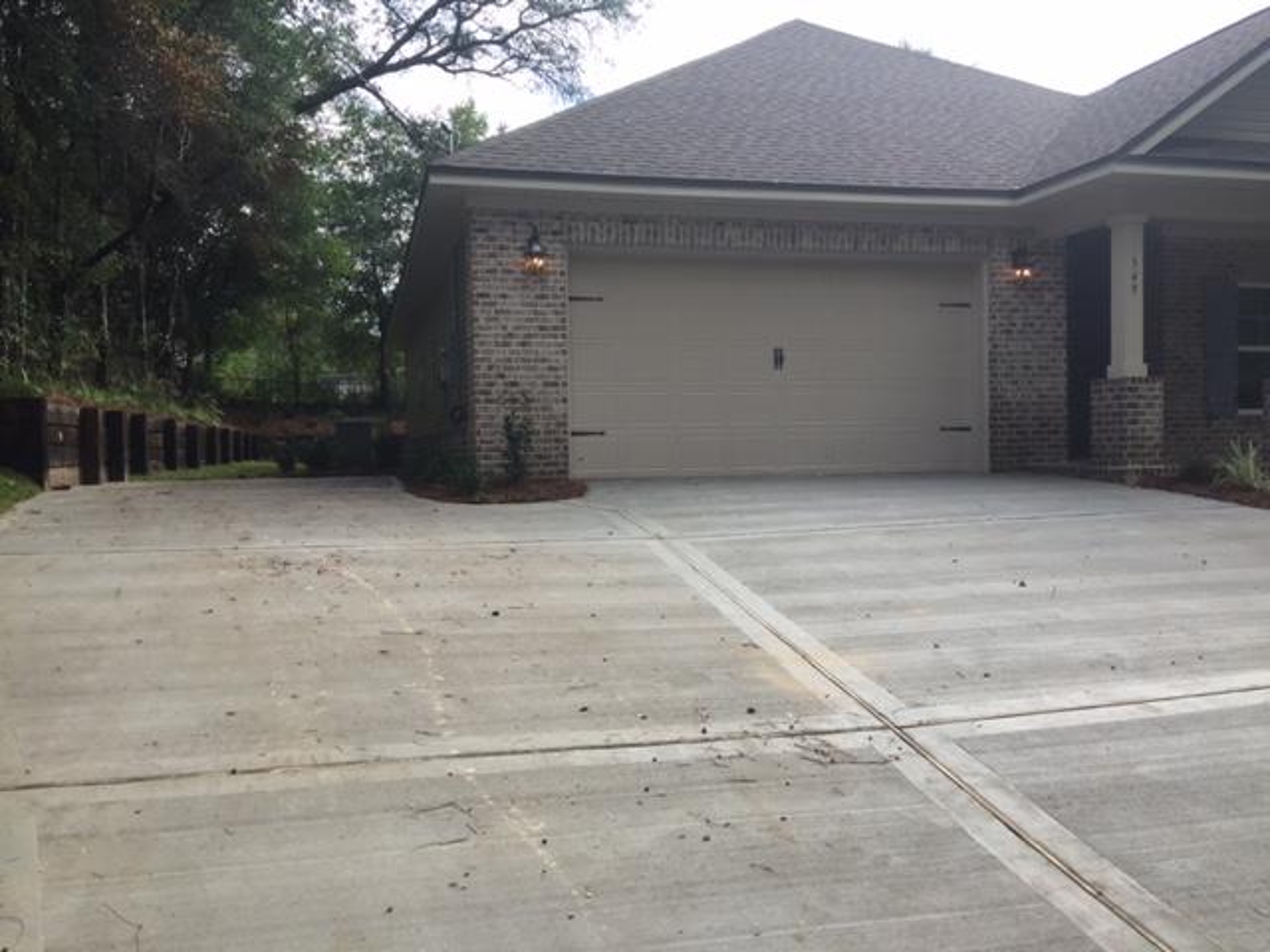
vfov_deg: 48.2
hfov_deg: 61.7
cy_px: 476
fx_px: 1064
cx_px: 635
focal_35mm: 29
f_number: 2.2
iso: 32
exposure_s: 1/628
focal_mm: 4.15
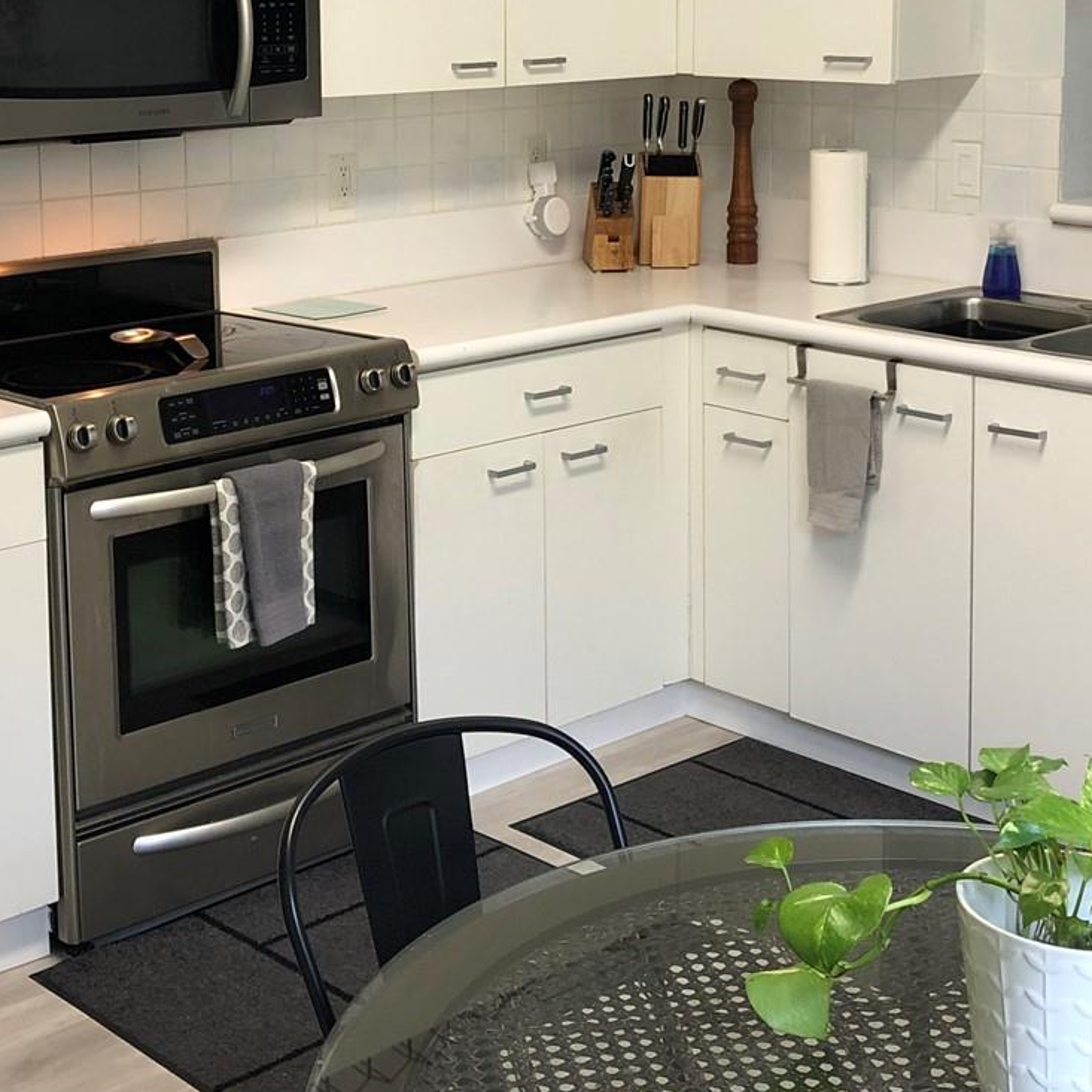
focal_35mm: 54
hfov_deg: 31.5
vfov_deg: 30.8
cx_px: 403
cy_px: 211
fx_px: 1927
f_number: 1.8
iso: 40
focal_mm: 4
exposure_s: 1/24
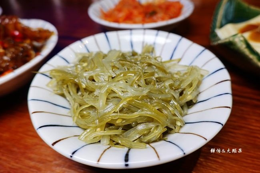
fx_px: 173
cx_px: 130
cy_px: 86
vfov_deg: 53.1
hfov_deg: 73.8
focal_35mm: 24
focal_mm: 9
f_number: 2.8
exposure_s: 1/80
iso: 125
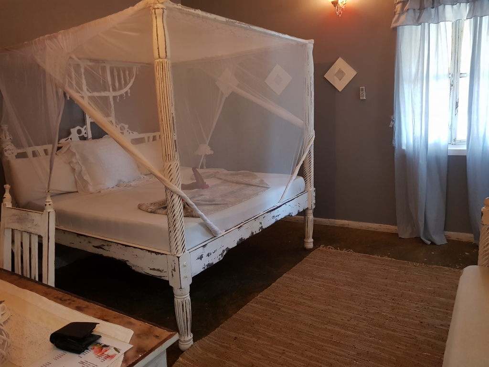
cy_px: 184
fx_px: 367
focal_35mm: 26
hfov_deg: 67.3
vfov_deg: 53.1
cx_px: 244
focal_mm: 4.2
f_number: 1.7
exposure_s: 1/10
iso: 200
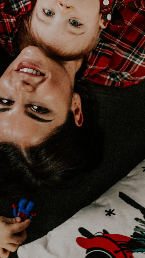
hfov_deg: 11.1
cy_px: 5
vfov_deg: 19.8
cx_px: -75
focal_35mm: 105
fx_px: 719
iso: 5000
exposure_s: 1/250
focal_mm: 33.4
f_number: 3.2
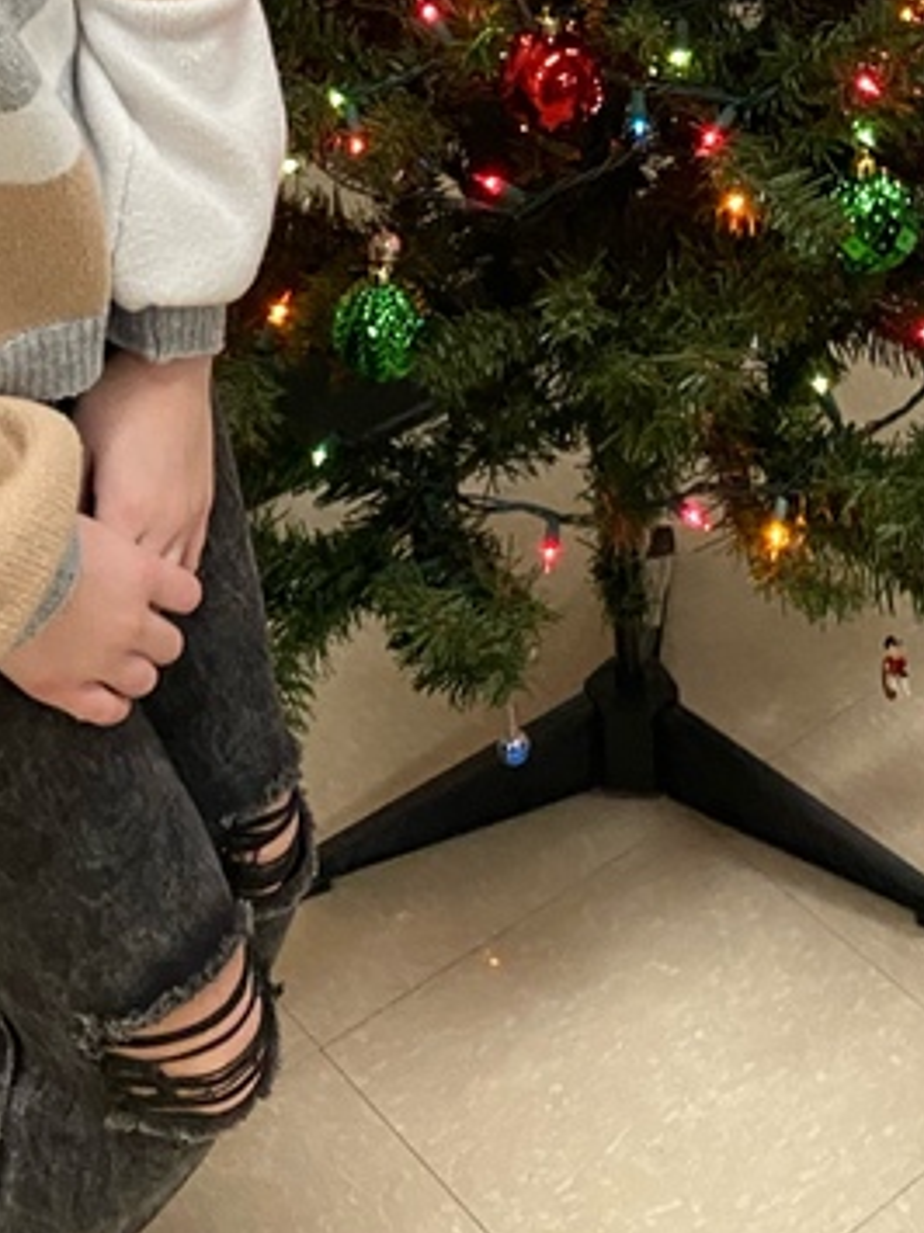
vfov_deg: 22.9
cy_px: -396
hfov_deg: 19.6
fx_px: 2671
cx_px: 549
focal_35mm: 75
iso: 200
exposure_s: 1/60
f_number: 1.8
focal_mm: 4.25
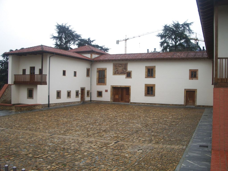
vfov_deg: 40.7
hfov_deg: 52.6
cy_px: 86
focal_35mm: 35
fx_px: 231
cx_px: 114
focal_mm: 5.8
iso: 50
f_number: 4.3
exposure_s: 1/160
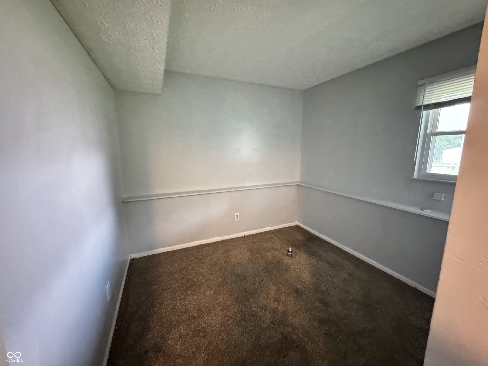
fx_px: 197
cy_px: 183
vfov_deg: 85.7
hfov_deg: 102.1
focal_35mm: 14
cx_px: 244
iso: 1600
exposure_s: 1/40
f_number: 2.2
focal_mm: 2.22
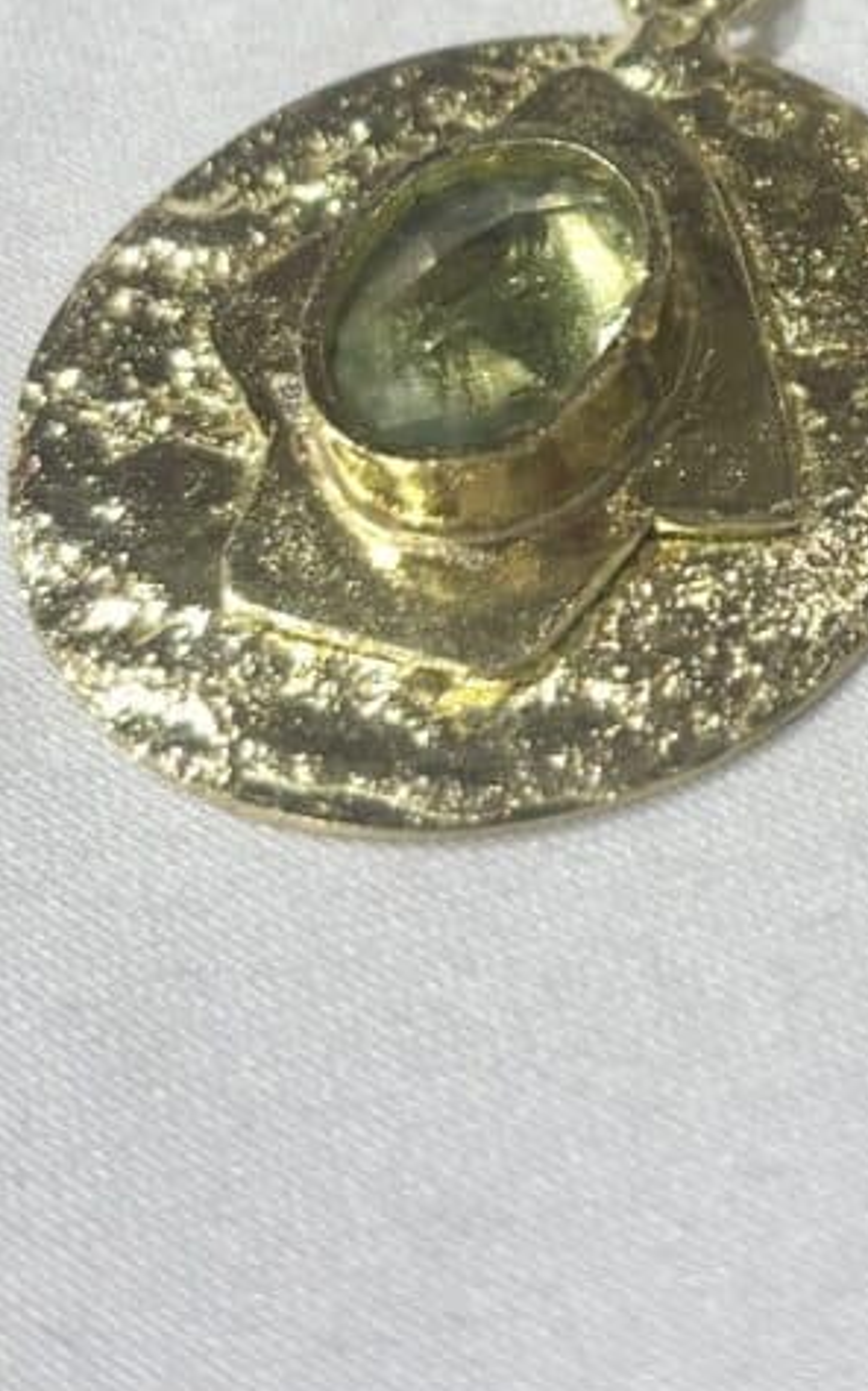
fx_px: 4507
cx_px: 1029
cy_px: 21
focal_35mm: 119
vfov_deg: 17.2
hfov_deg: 10.8
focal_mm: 5.96
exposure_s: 1/269
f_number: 1.6
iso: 32
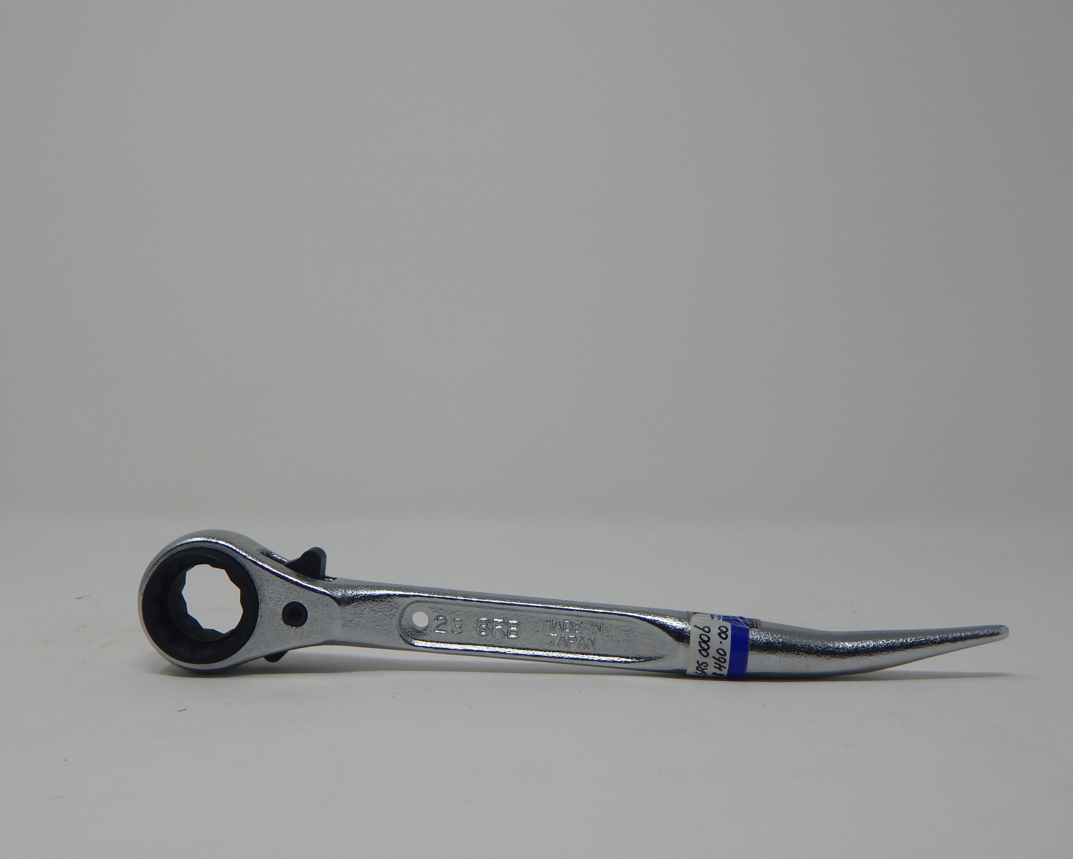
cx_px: 535
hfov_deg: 41.2
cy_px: 428
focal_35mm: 45
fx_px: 1429
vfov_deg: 33.4
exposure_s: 1/200
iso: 125
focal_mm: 7.7
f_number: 3.6
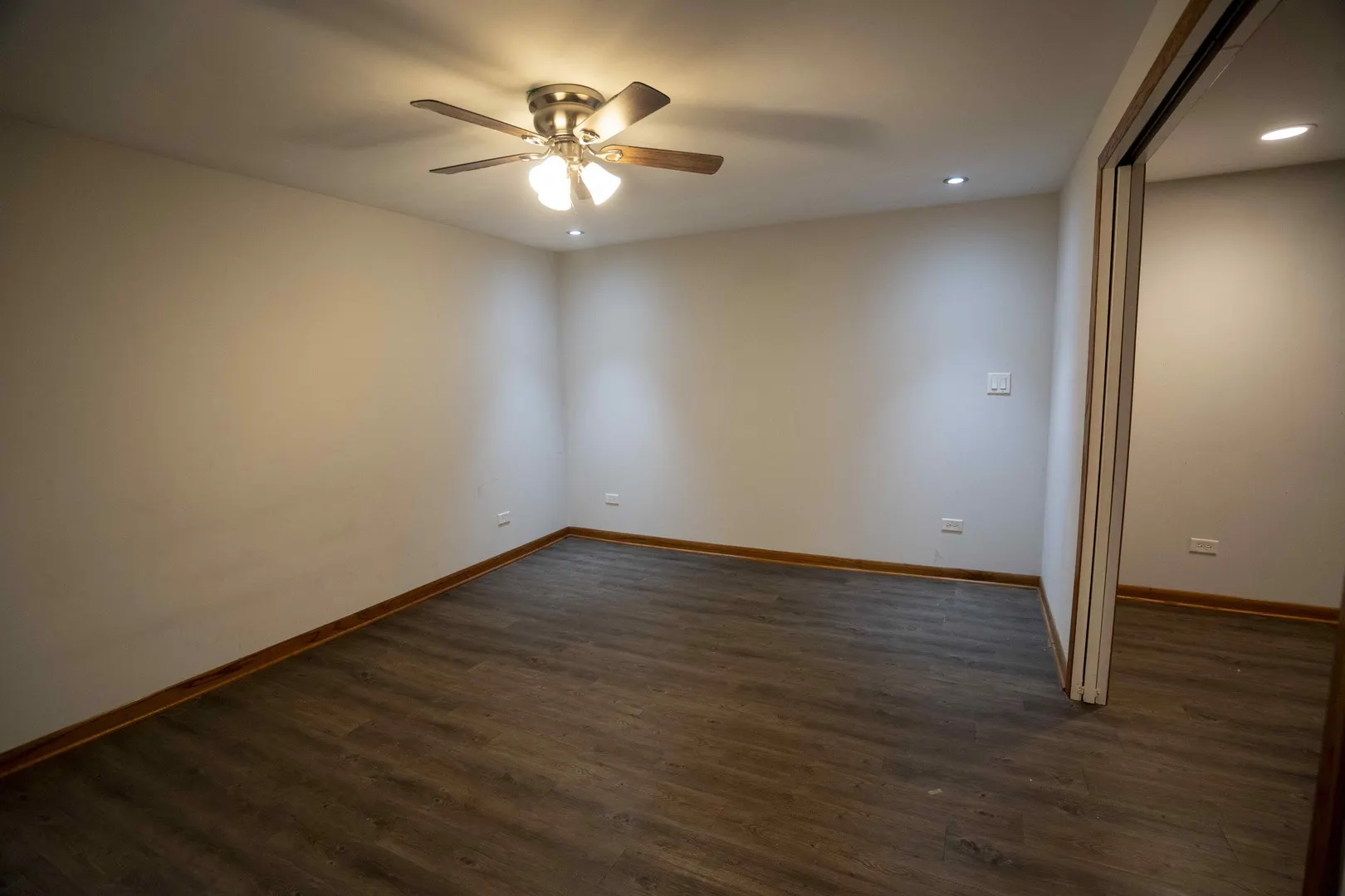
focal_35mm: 16
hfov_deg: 96.7
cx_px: 672
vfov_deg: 73.7
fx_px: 598
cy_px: 448
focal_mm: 16
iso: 2000
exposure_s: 1/125
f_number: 4
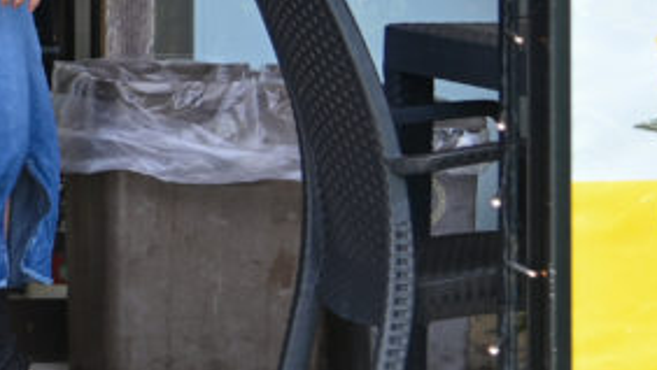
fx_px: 3643
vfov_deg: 5.7
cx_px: -412
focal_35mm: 209
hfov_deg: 9.9
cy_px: -271
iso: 100
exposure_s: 1/250
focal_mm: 55
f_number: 4
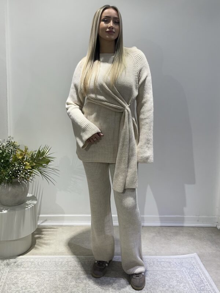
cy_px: 146
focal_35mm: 25
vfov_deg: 69.4
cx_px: 110
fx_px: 212
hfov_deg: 54.9
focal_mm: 5.1
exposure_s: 1/134
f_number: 1.6
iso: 32
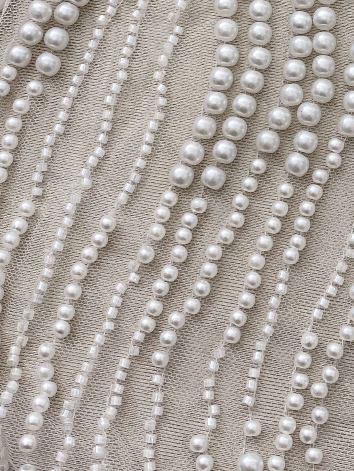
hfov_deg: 16.1
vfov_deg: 20.8
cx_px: 352
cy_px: -30
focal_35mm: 90
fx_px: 1227
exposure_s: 1/100
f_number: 1.8
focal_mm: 4.25
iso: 32
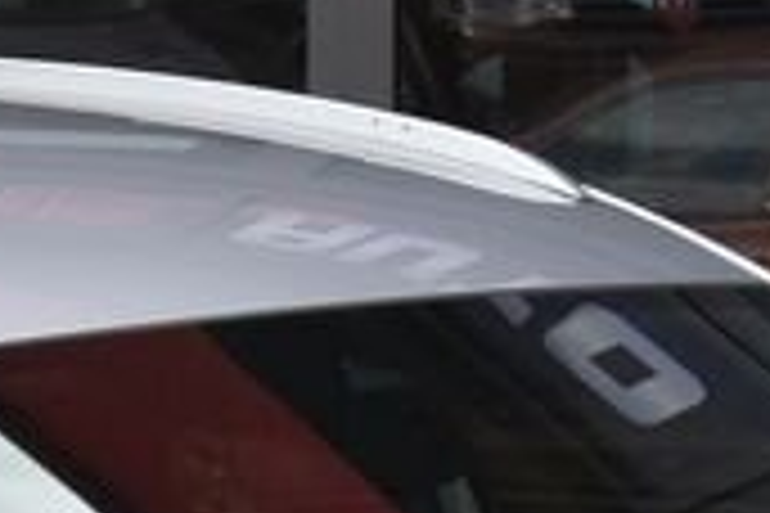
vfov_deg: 3.9
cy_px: 1404
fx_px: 7421
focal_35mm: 347
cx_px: 365
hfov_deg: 5.9
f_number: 10
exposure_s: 1/400
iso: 500
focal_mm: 58
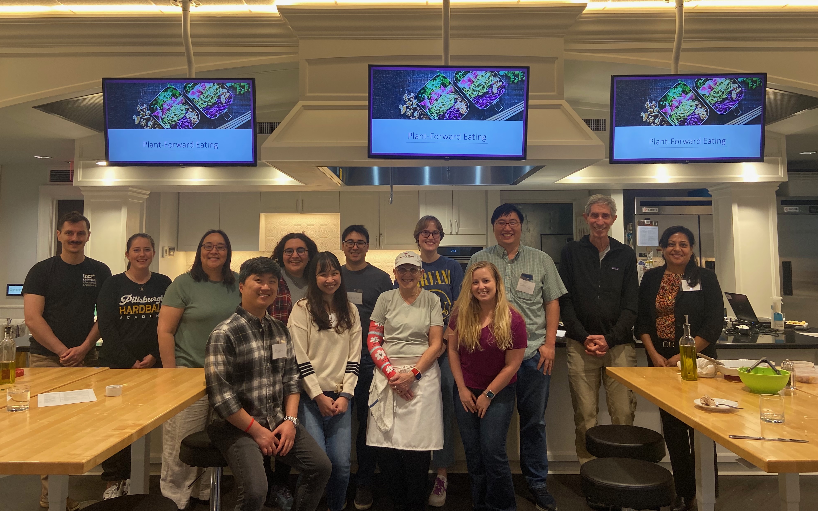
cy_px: 208
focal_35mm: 28
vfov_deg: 44.3
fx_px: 624
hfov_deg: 66.5
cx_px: 414
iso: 125
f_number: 1.8
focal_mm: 4.25
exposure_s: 1/100
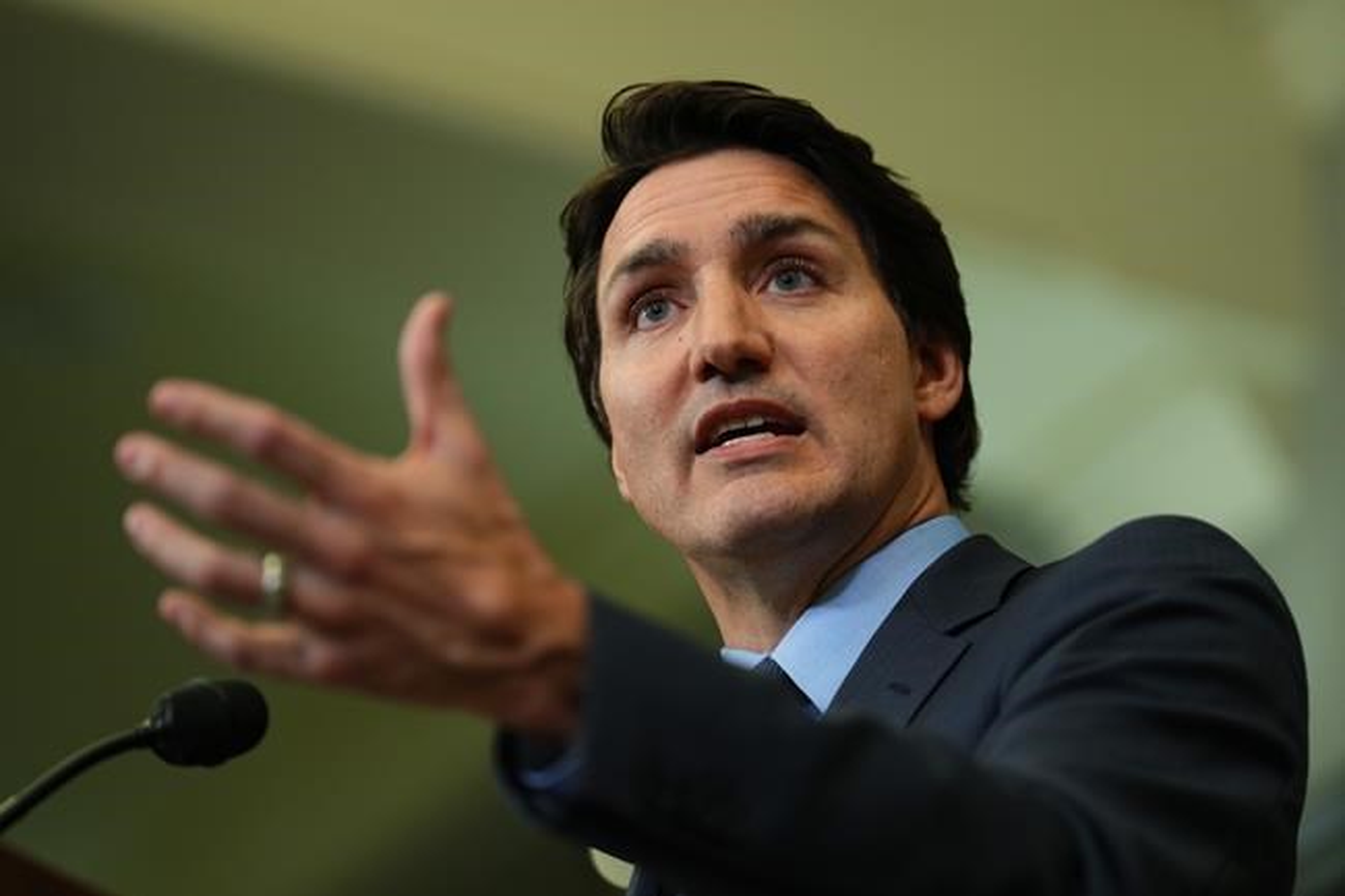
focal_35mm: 200
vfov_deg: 6.9
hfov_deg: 10.3
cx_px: 672
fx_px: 7470
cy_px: 448
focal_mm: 200
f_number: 2.8
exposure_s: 1/640
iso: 1600
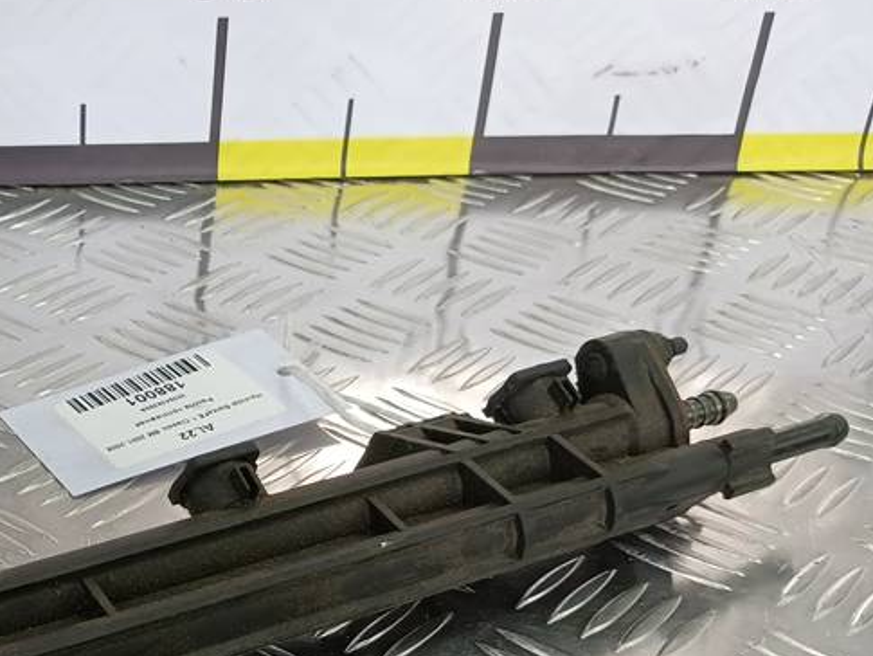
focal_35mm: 57
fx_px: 1438
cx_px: 14
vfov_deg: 24.6
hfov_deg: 31.4
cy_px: 636
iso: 90
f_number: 1.6
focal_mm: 4.11
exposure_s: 1/50
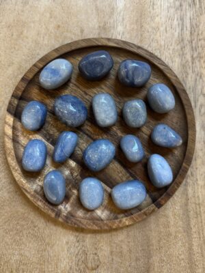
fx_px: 190
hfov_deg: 56.8
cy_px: 136
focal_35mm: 24
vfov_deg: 71.6
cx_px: 102
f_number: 1.78
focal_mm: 6.76
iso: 200
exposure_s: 1/50
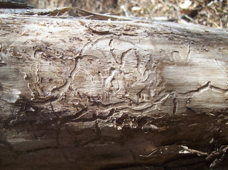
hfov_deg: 51.4
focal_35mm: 36
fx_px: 237
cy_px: 85
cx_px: 114
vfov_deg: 39.6
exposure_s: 1/337
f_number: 2.7
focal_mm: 6
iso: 80
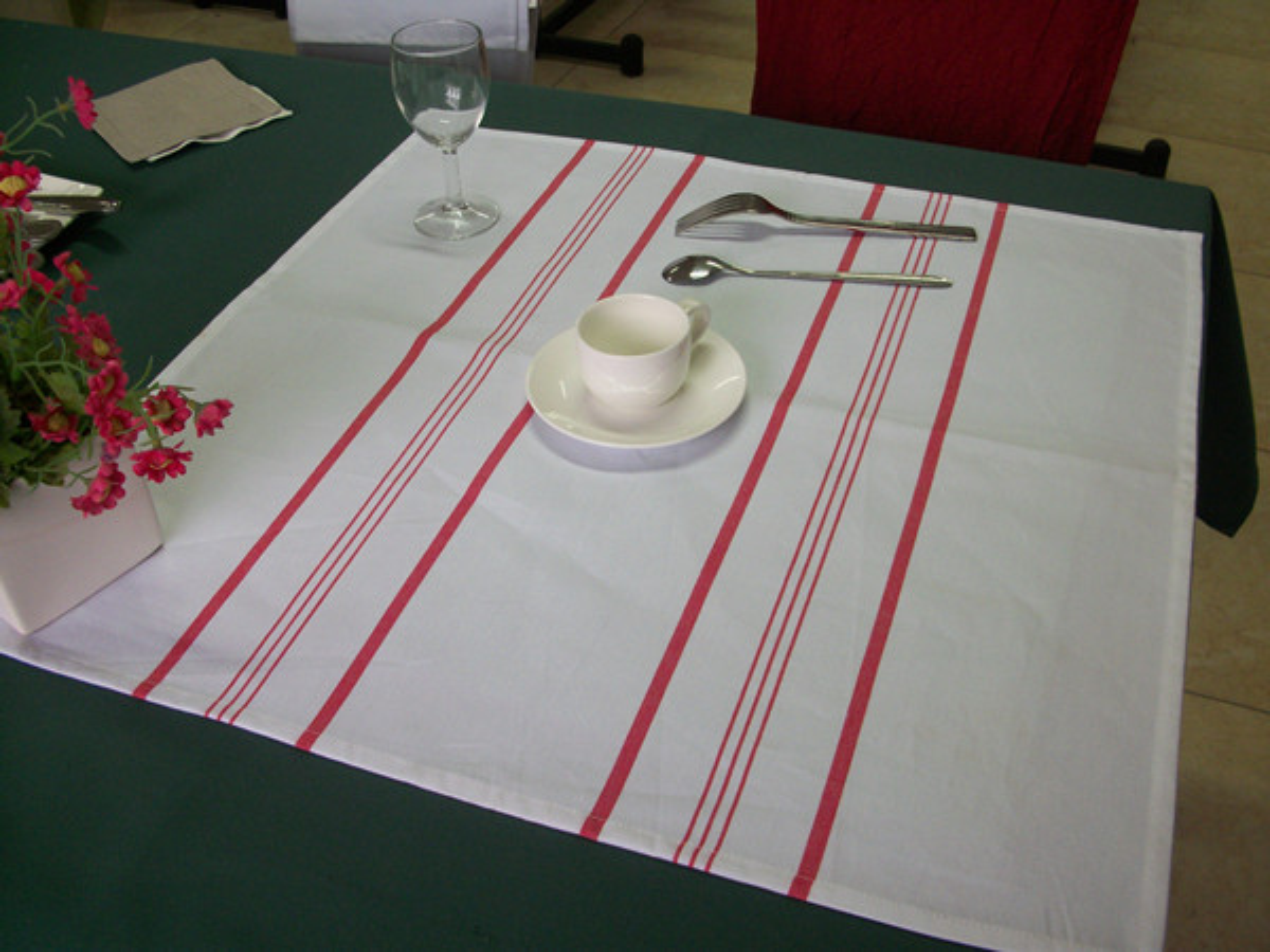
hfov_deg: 52.6
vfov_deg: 40.7
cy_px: 476
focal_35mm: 35
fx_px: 1284
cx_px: 635
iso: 160
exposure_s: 1/25
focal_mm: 6.3
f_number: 3.1
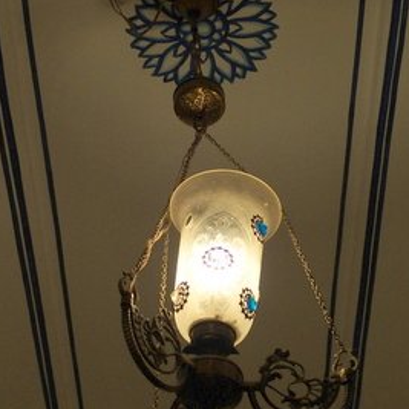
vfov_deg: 34.0
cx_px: 204
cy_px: 224
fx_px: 668
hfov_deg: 34.0
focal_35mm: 50
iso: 160
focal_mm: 9
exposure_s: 1/80
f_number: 2.8
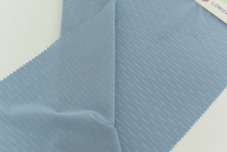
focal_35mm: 50
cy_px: 76
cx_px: 114
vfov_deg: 27.0
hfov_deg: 39.6
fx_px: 315
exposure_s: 1/160
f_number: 3.5
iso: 100
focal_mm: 50
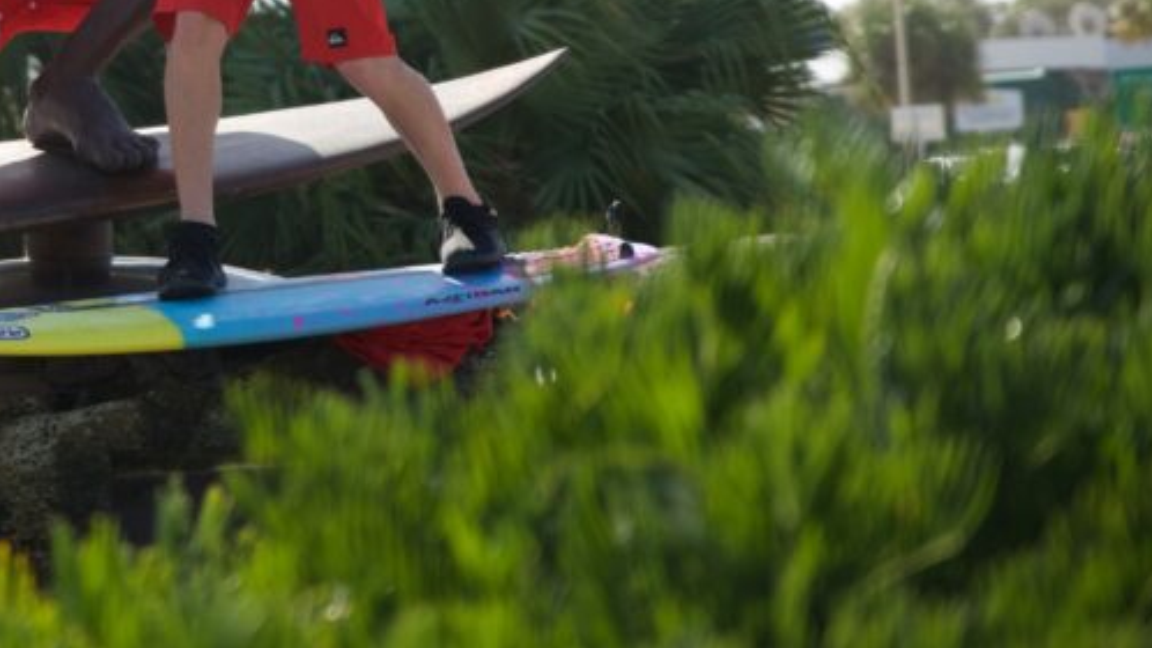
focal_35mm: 151
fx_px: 4612
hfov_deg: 14.1
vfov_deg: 8.0
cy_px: -39
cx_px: 90
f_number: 2.8
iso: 100
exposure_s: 1/1000
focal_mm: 70
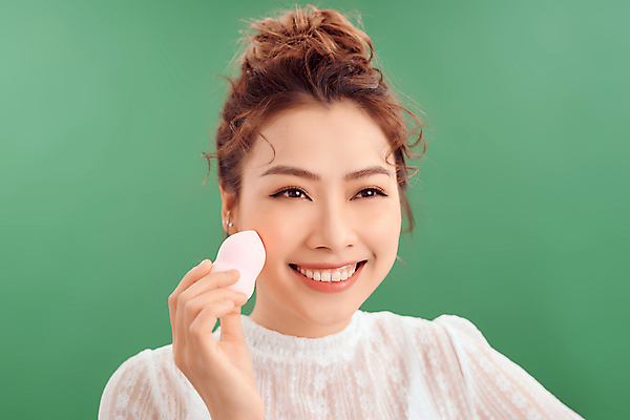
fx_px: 875
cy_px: 210
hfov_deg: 39.6
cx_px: 315
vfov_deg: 27.0
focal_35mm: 50
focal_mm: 50
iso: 100
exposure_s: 1/160
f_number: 2.8
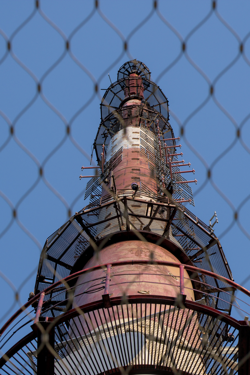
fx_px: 1562
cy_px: 188
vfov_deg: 13.7
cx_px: 125
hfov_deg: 9.1
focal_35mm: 150
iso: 640
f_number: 11
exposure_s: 1/300
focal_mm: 100
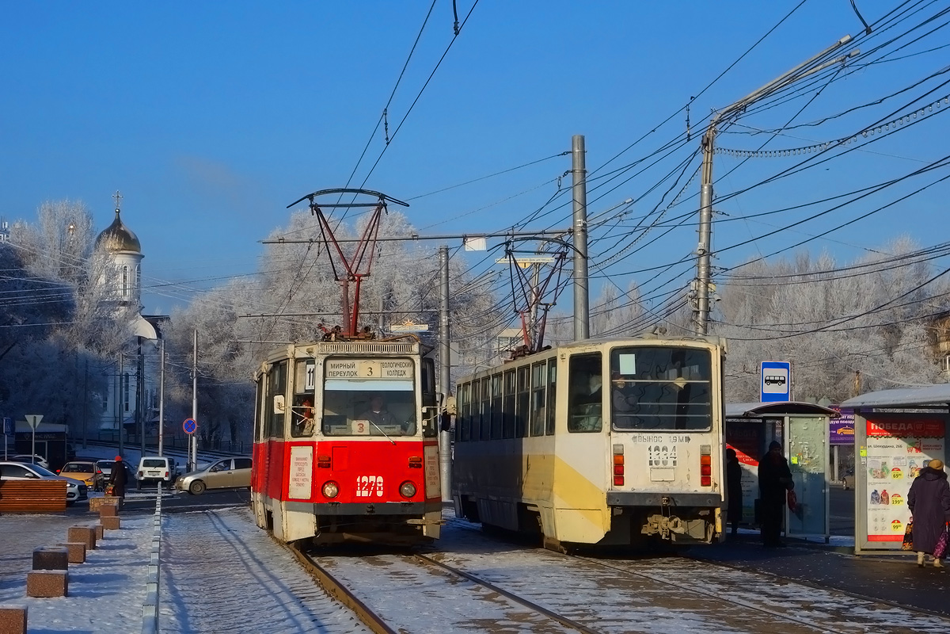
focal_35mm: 65
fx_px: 1715
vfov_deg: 20.9
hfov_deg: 31.0
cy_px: 317
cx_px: 475
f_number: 7.1
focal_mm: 24.11
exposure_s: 1/500
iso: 125
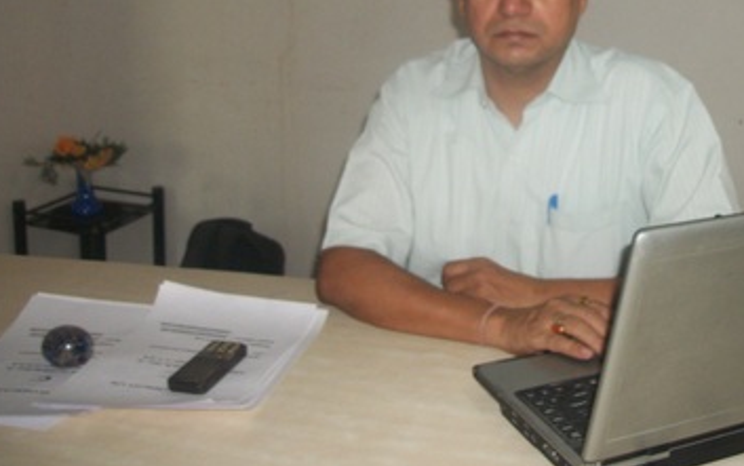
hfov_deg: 41.3
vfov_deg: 26.7
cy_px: 138
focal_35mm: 48
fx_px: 974
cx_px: 497
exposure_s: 1/60
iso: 160
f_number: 2.9
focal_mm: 5.7
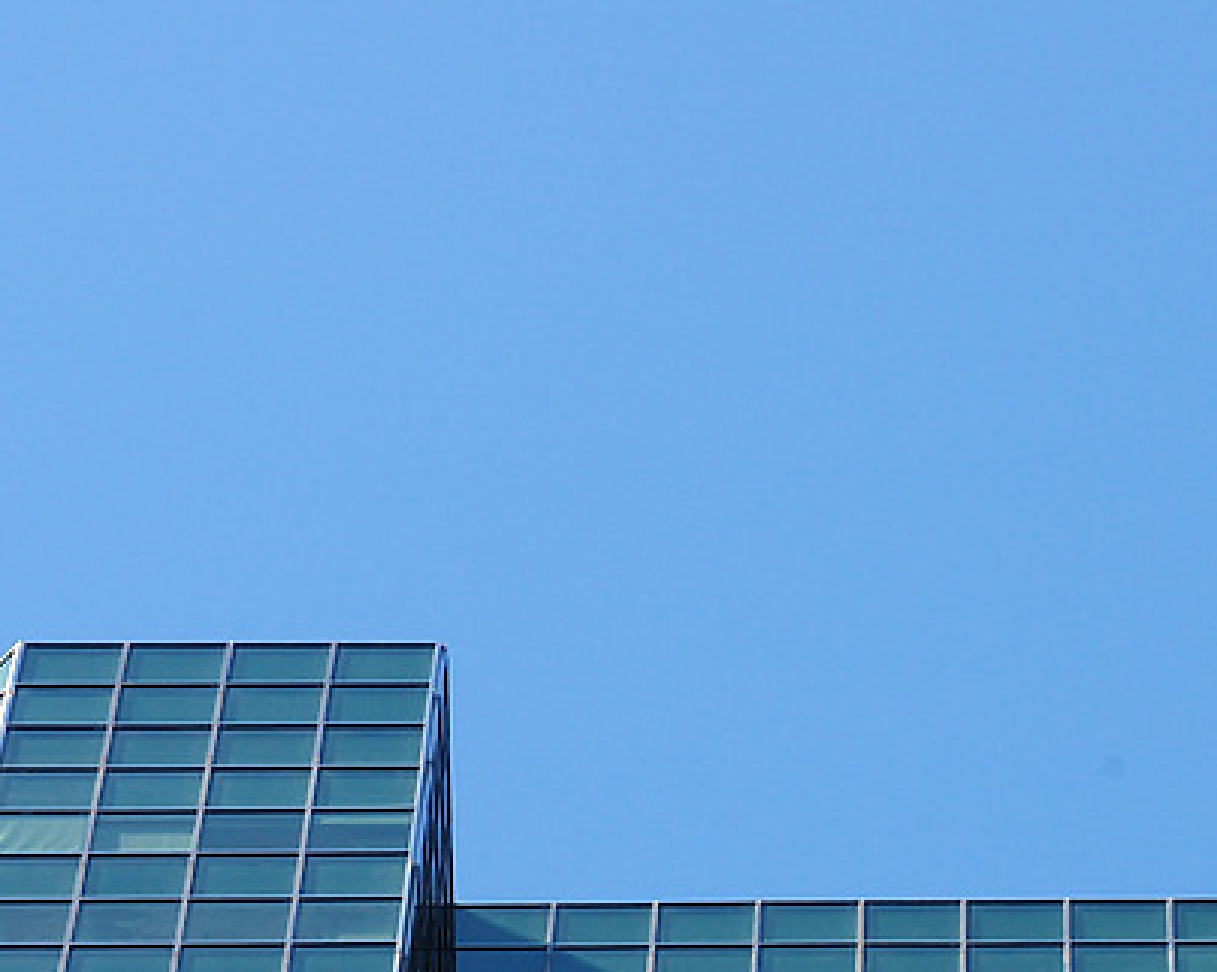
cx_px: 894
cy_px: 797
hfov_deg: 5.9
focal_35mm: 330
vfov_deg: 4.7
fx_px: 11882
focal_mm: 105
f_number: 6.3
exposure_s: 1/400
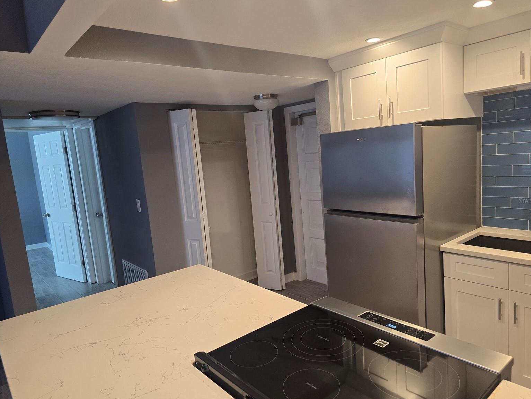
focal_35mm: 24
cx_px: 274
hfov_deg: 71.6
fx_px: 368
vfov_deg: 56.8
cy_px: 201
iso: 200
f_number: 1.7
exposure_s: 1/120
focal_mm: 6.3
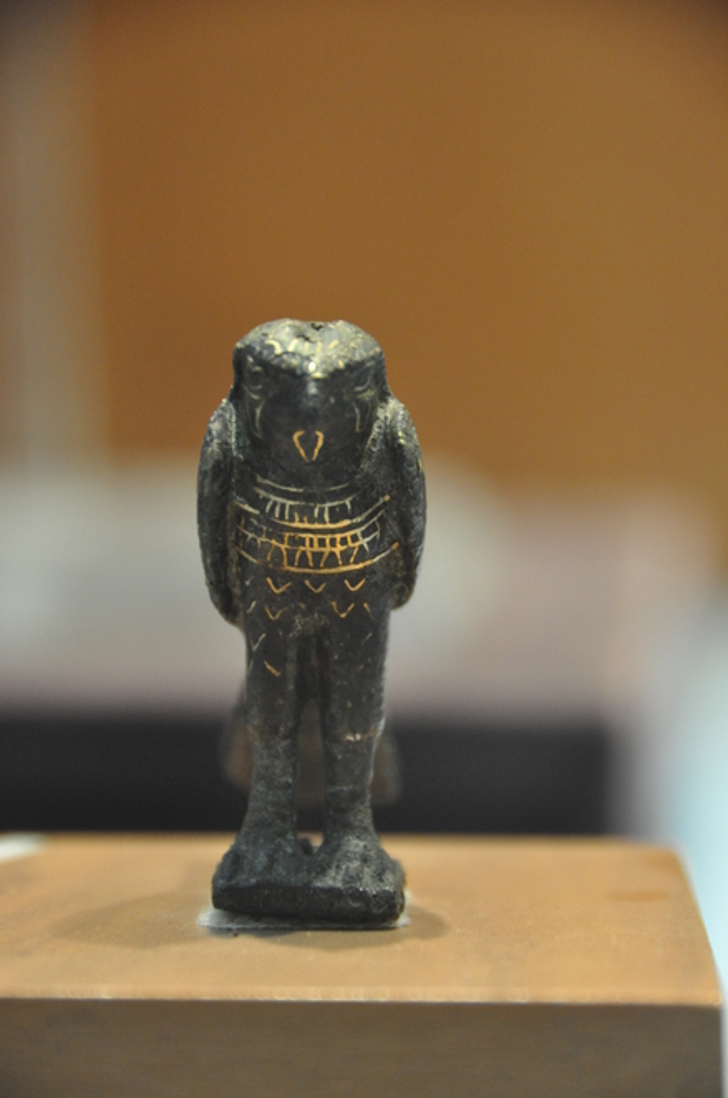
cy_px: 549
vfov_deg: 6.9
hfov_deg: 4.6
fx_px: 9133
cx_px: 364
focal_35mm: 300
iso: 1600
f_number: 5.6
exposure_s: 1/30
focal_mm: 200
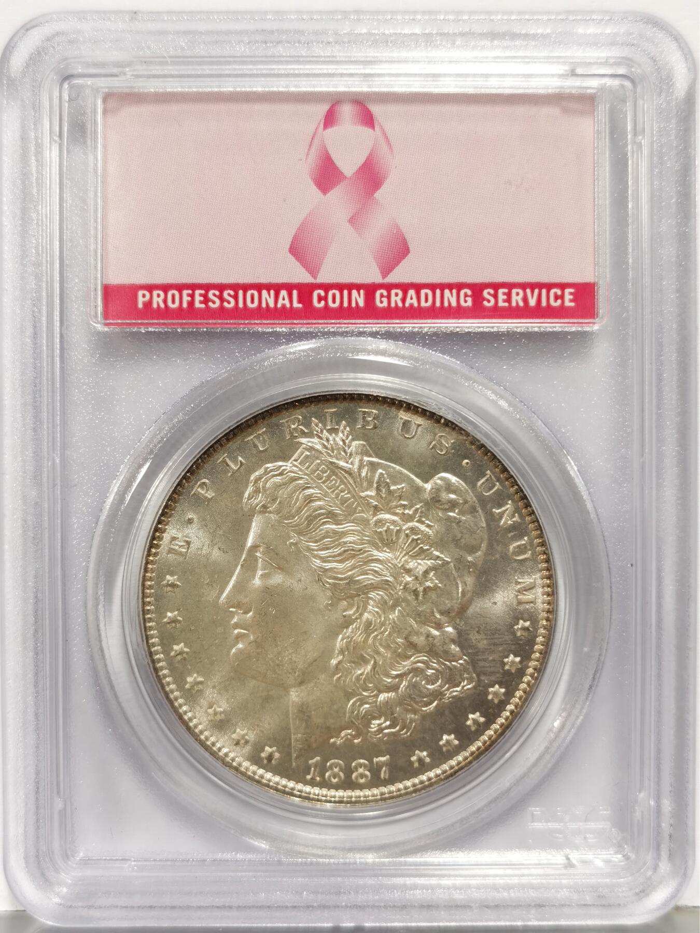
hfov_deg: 27.0
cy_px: 466
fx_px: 1456
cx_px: 350
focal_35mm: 54
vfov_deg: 35.5
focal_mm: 5.56
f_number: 16
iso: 125
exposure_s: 1/100
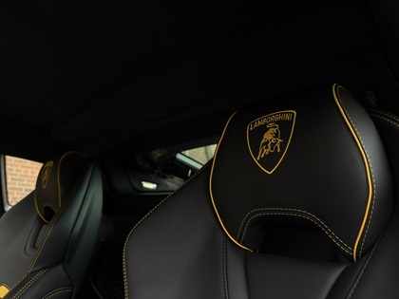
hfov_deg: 71.6
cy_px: 150
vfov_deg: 56.8
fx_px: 277
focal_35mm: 24
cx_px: 200
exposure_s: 1/74
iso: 200
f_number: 1.78
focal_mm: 6.76
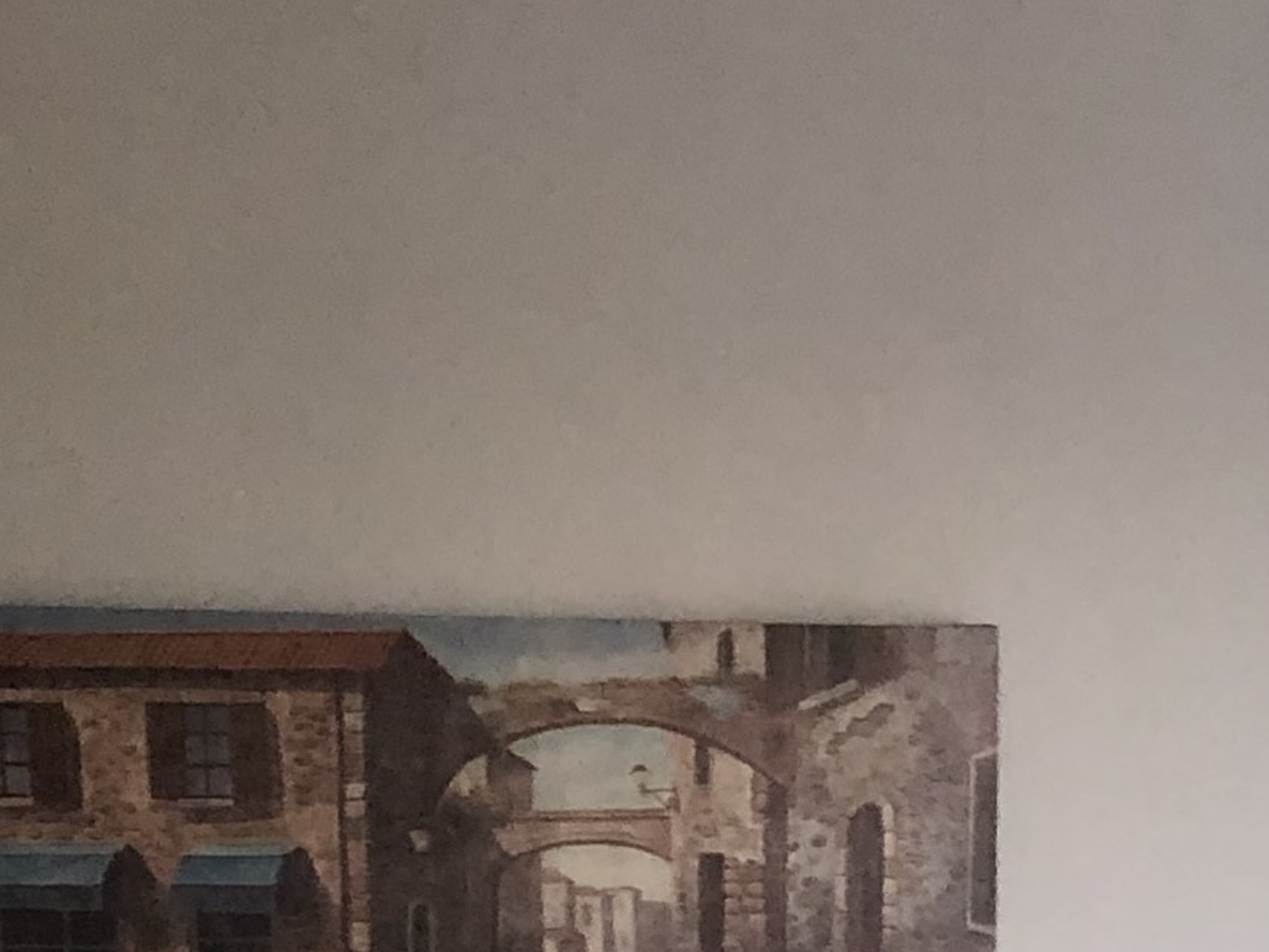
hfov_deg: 15.1
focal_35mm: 130
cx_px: 892
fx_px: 4766
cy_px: 1938
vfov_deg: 10.4
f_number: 1.8
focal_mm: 4
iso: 40
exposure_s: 1/20
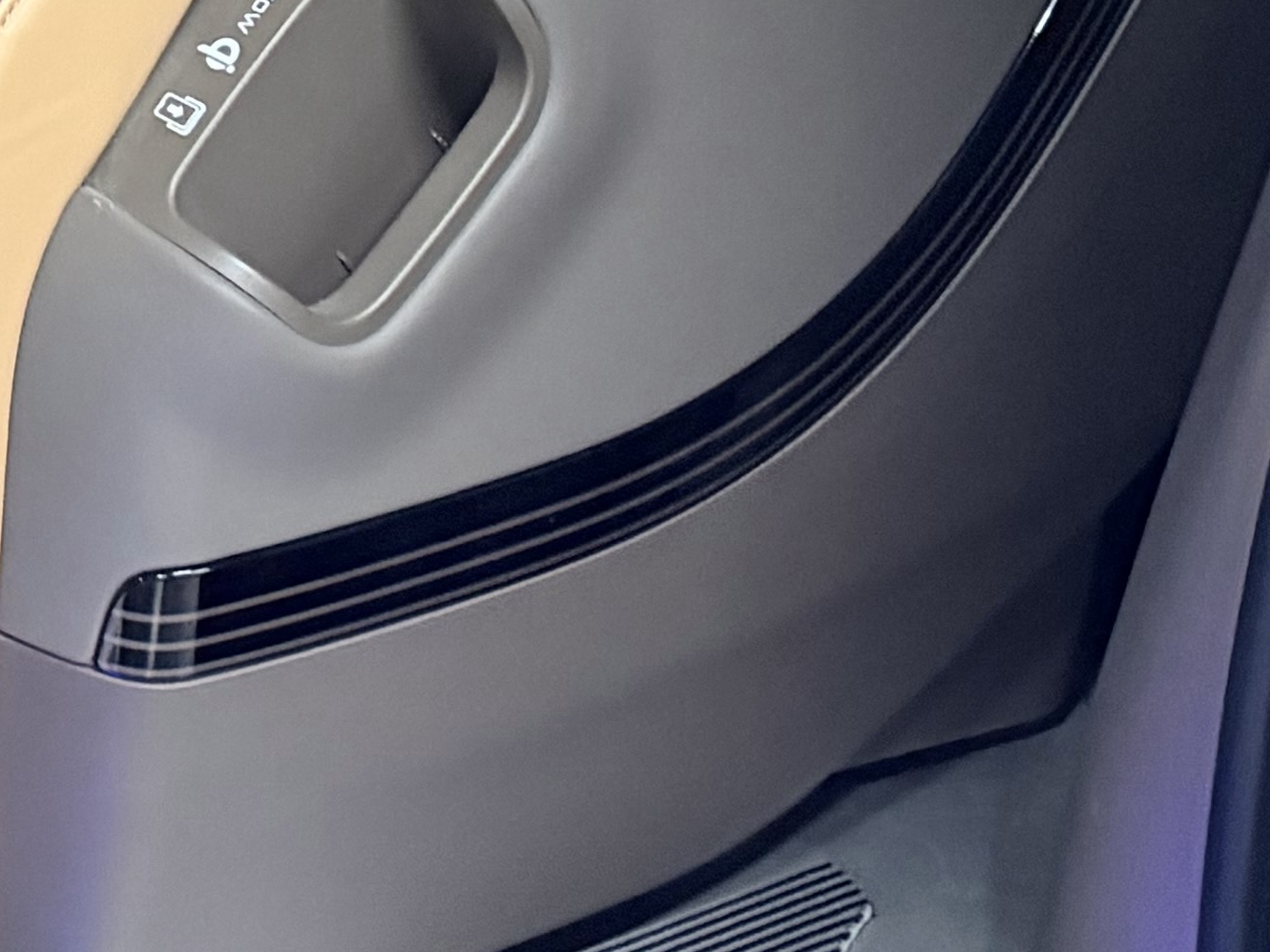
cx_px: -583
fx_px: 3779
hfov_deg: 17.4
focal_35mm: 103
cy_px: -832
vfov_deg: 12.9
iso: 800
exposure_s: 1/50
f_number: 1.78
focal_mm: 6.76
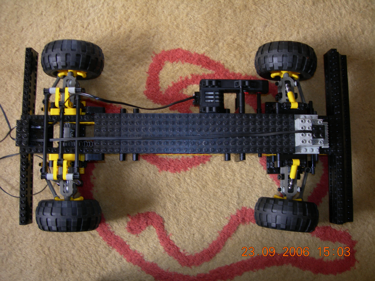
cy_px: 140
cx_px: 188
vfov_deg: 37.7
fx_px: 412
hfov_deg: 49.0
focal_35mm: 38
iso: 50
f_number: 2.8
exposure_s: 1/17
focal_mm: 7.8
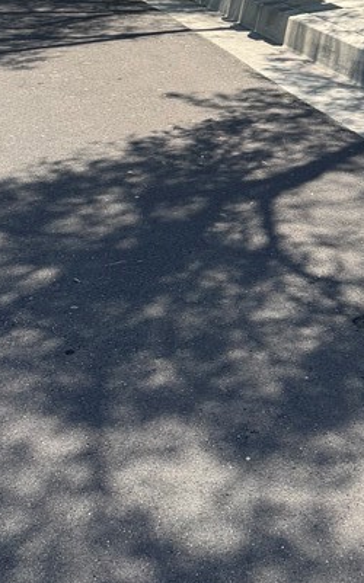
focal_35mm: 65
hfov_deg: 19.9
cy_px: -73
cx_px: 265
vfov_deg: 28.4
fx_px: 1034
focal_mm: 6.76
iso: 80
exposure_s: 1/2252
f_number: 1.78
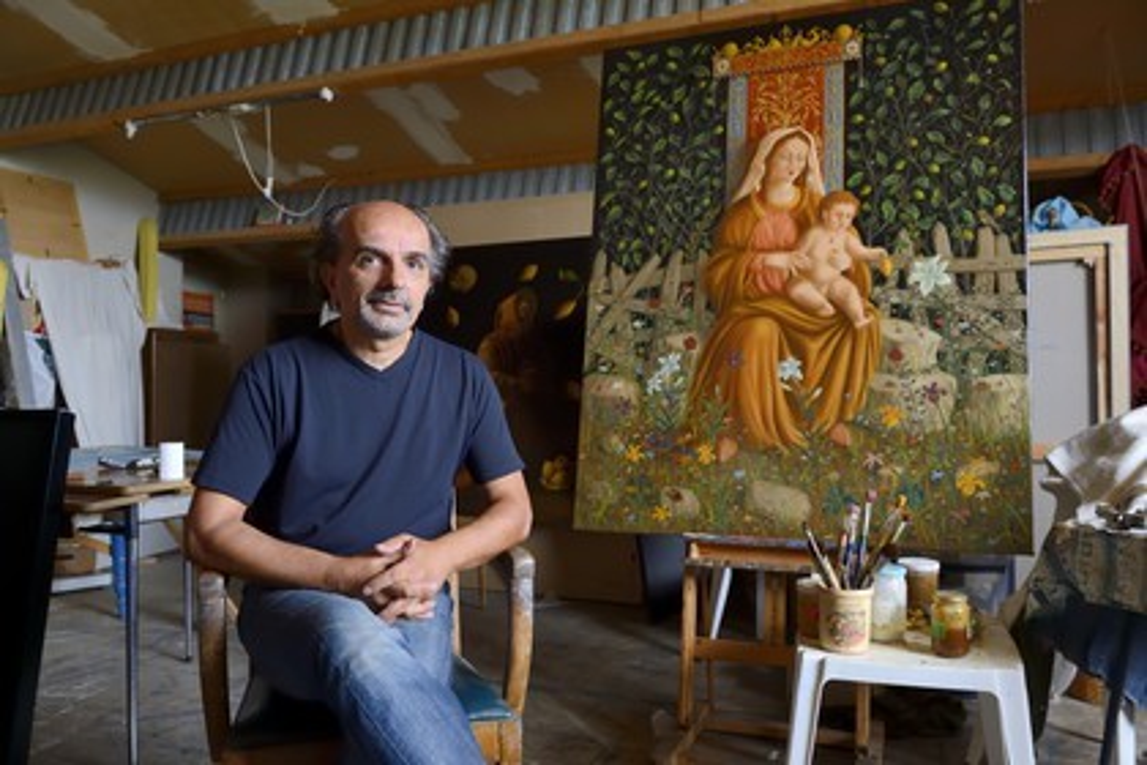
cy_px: 382
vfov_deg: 45.0
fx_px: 924
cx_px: 574
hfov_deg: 63.7
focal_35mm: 29
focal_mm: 29
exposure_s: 1/50
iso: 800
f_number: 5
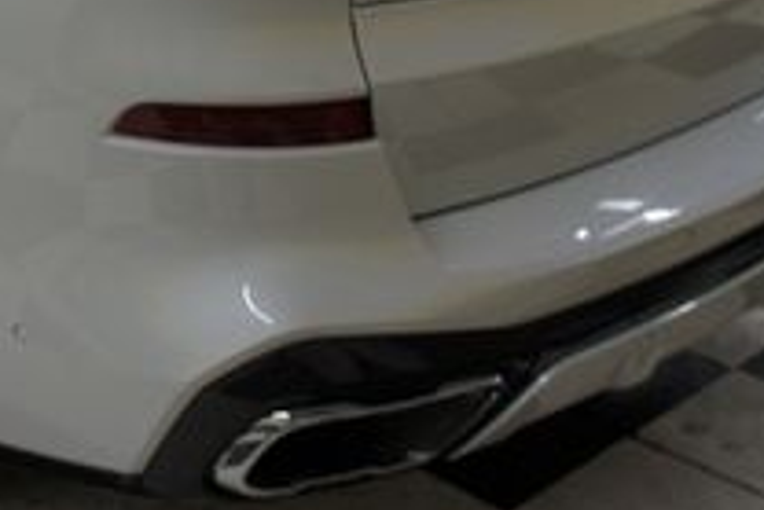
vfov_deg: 15.6
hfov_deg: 23.6
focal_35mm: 83
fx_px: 1763
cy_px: -158
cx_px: 26
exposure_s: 1/40
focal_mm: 18
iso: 200
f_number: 4
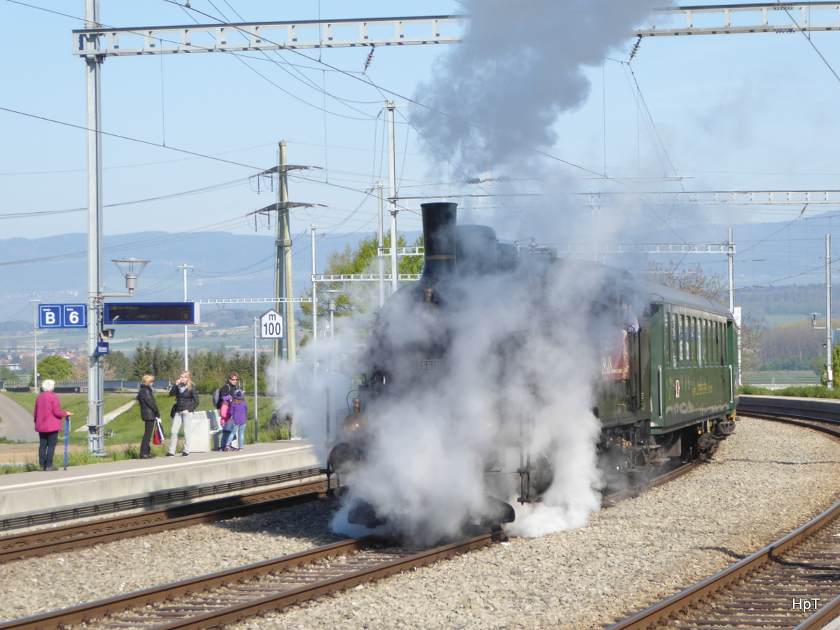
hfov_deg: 15.5
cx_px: 420
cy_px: 315
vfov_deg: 11.7
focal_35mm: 127
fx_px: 3082
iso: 80
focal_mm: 20.6
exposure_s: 1/250
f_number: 5.1
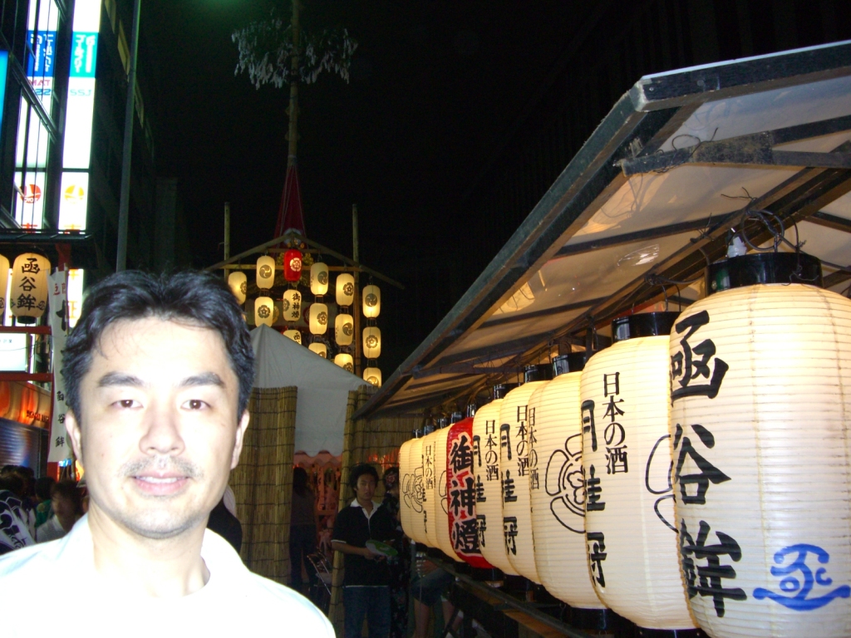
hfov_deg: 49.0
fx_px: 934
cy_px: 319
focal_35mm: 38
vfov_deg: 37.7
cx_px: 426
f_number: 2.8
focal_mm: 7.9
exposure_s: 1/25
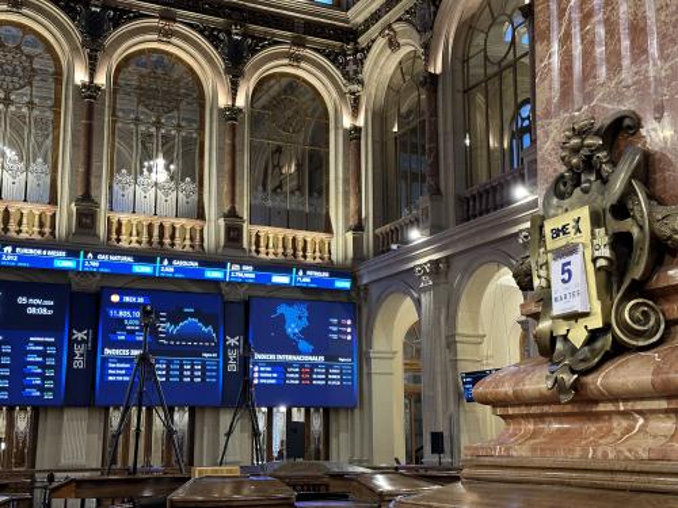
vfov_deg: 30.3
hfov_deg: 39.7
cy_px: 254
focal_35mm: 48
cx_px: 339
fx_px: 940
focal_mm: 6.86
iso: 250
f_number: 1.78
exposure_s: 1/60
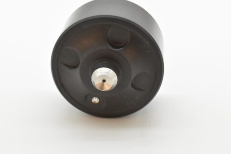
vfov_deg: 15.0
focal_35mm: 91
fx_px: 583
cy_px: 64
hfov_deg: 22.4
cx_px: 105
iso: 1600
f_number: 8
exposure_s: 1/800
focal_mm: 48
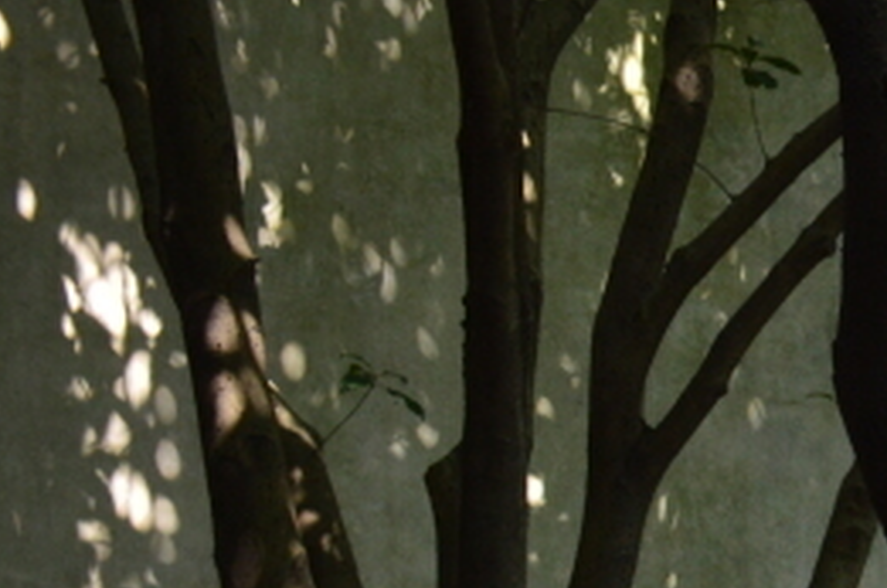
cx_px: 1699
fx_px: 2607
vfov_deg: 12.2
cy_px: 909
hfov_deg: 15.8
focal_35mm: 106
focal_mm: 18
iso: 400
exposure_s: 1/80
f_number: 8
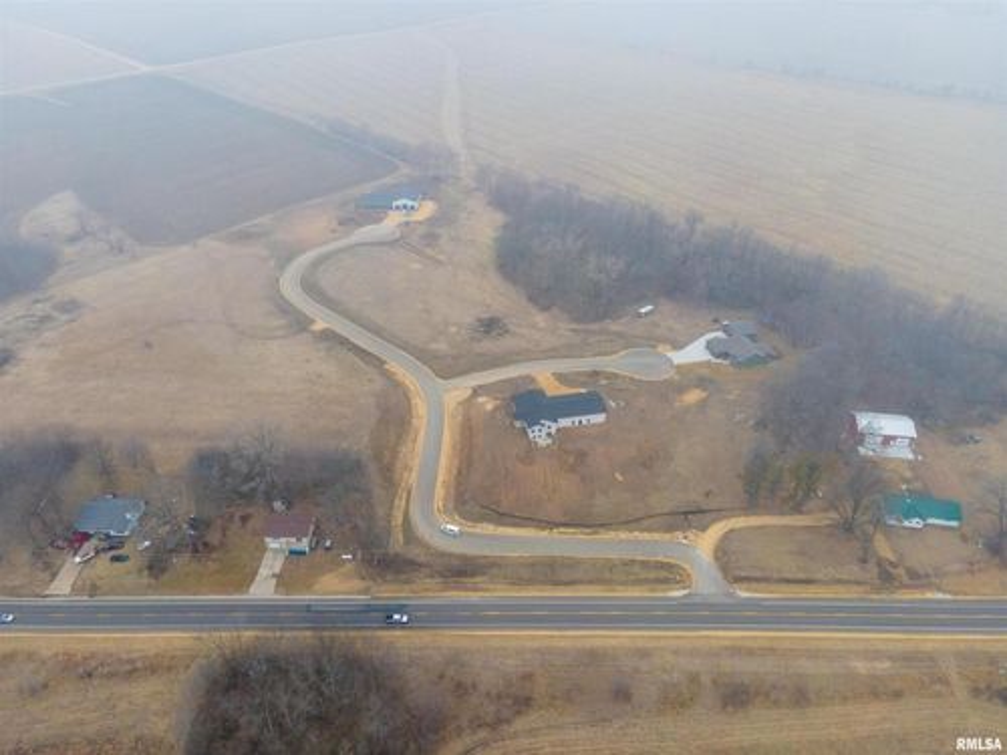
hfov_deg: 71.6
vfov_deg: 56.8
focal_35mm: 24
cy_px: 378
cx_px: 504
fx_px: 698
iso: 100
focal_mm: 4.5
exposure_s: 1/160
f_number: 2.8
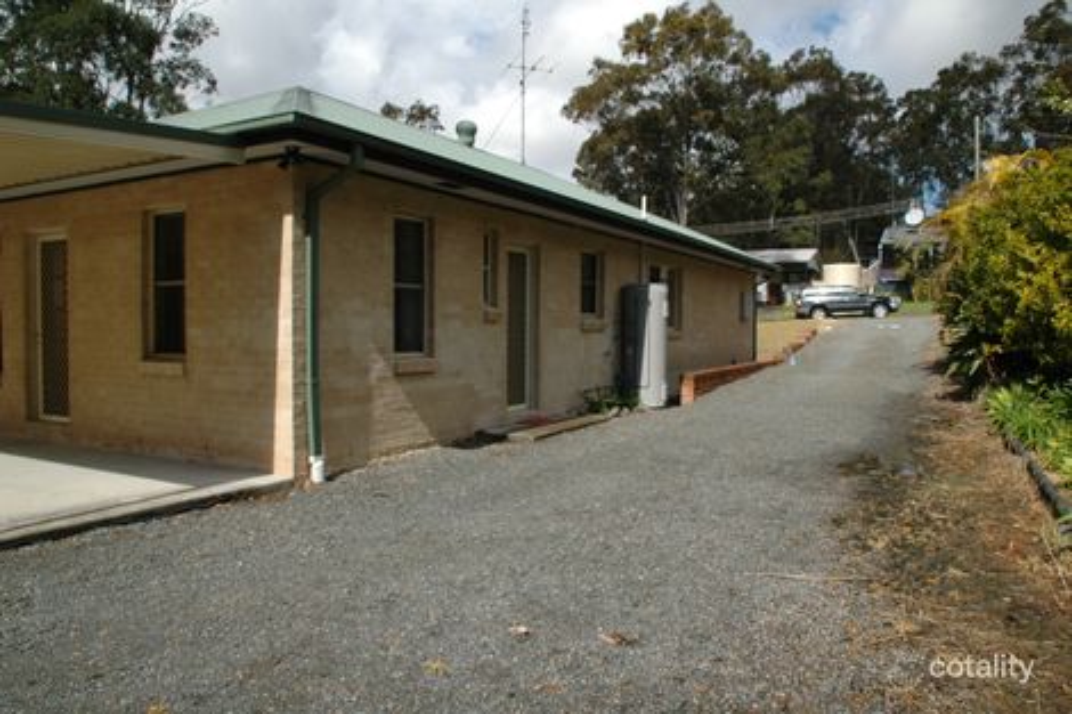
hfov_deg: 67.4
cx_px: 536
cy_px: 357
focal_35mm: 27
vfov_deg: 47.9
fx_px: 804
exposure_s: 1/400
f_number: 10
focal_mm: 18
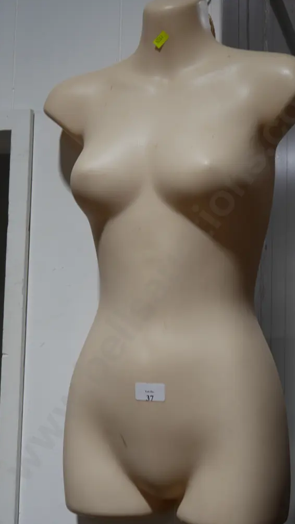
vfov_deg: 40.6
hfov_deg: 23.5
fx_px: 709
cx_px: 175
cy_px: 265
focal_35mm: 51
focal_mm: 23
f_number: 5.1
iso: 200
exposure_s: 1/60
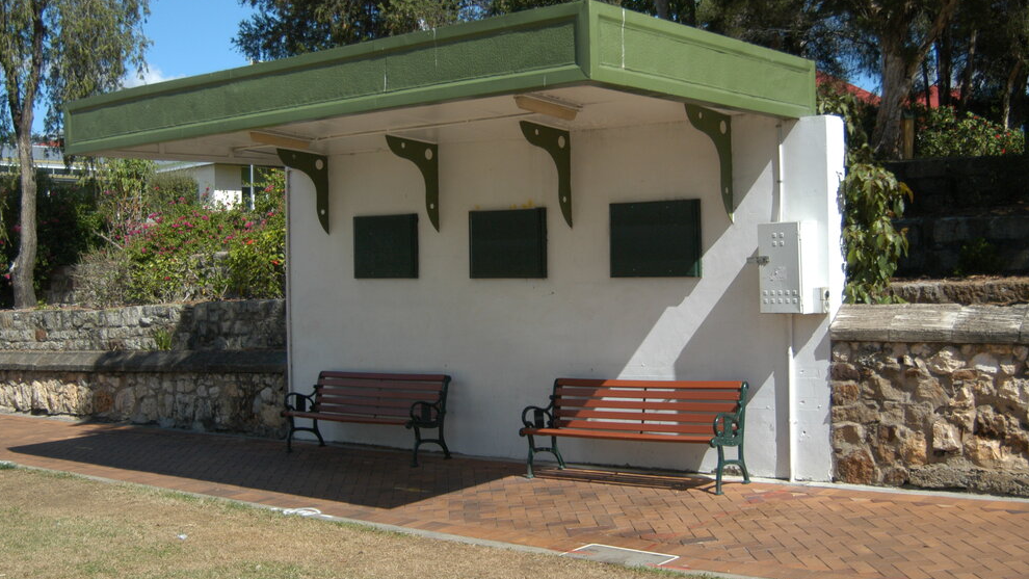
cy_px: 258
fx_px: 1037
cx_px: 512
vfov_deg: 31.2
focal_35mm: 38
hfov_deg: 52.8
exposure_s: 1/2500
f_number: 3.5
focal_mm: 24
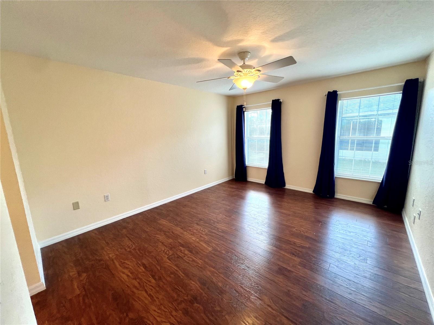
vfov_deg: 89.9
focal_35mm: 13
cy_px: 162
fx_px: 163
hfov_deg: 106.2
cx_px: 217
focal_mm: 1.57
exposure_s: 1/120
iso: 200
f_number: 1.8
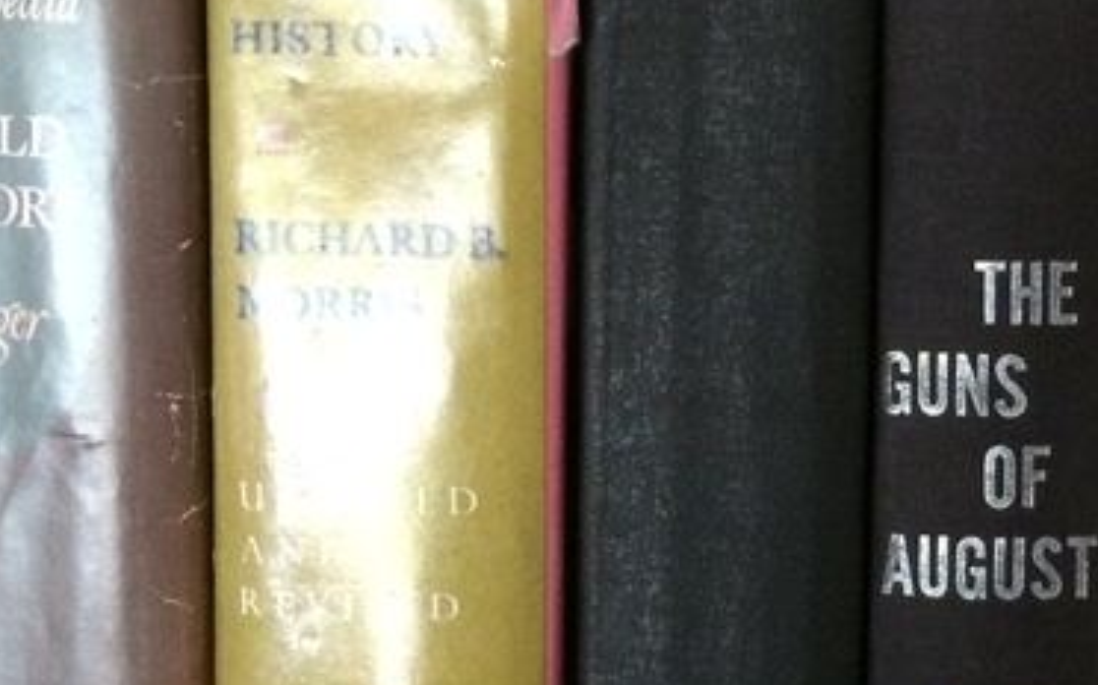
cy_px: 350
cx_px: 1063
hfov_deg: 25.7
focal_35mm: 77
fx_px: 2303
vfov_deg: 16.9
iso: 320
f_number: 2.2
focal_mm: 4.12
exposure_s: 1/30
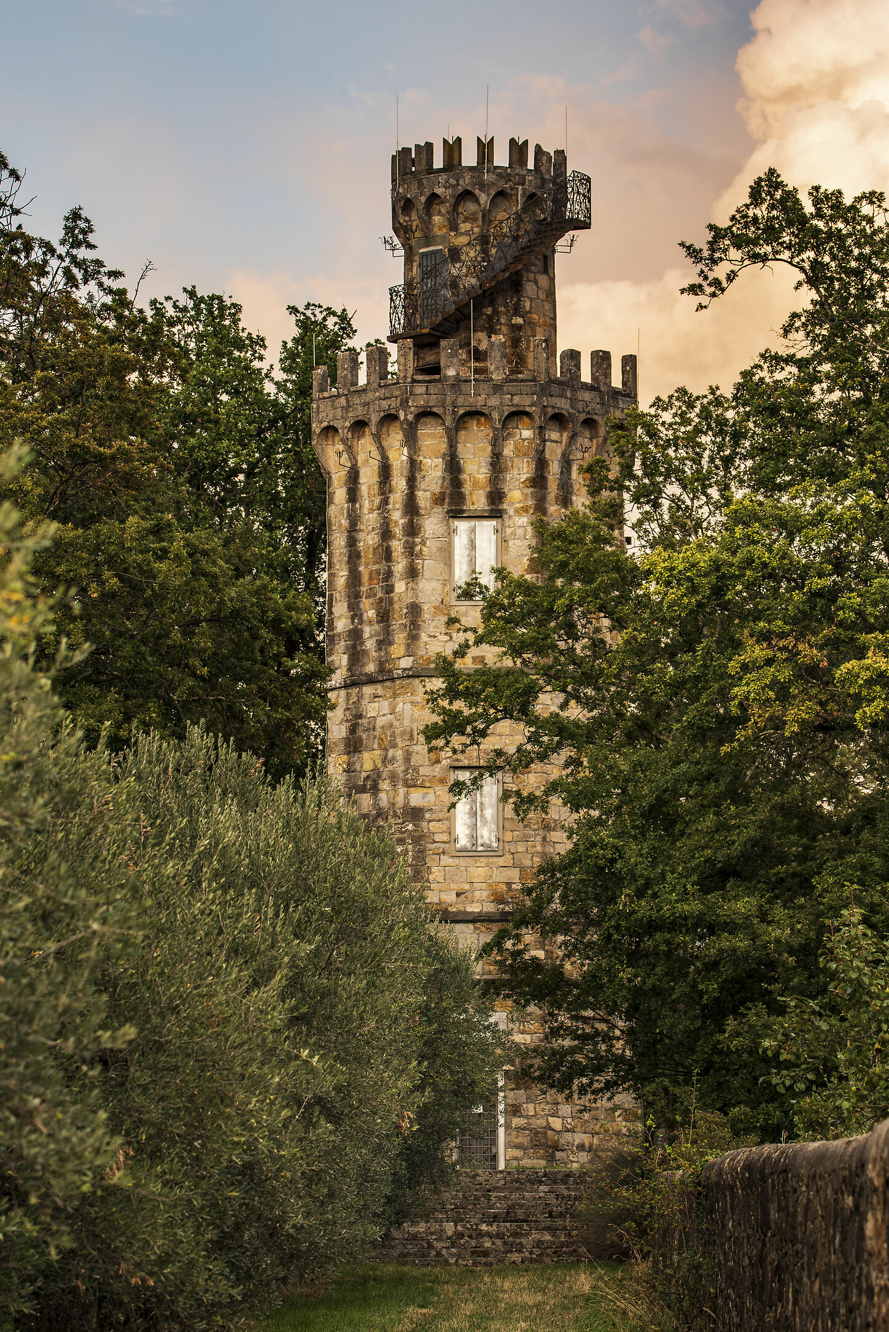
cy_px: 709
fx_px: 6143
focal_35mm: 166
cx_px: 478
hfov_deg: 8.3
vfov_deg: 12.4
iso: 100
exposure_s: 1/20
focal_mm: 150
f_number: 8
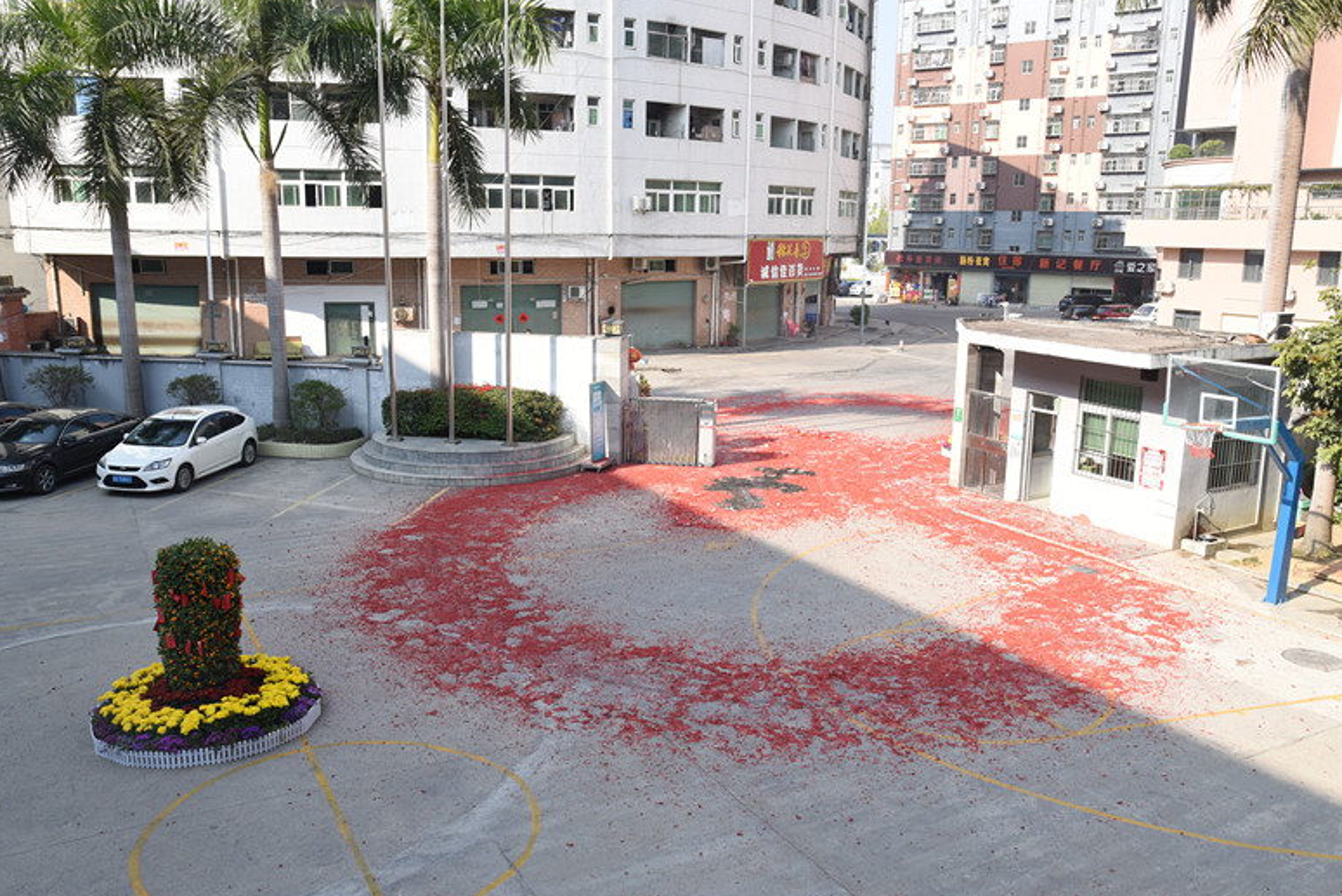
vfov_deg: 42.4
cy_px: 454
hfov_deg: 60.3
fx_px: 1156
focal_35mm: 31
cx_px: 674
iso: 800
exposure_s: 1/400
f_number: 10
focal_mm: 30
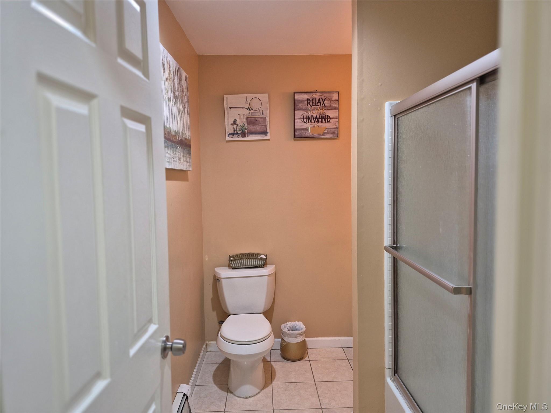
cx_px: 276
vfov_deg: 58.9
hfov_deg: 73.9
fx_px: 366
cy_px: 206
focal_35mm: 23
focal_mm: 5.4
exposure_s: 1/120
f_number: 1.8
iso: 400
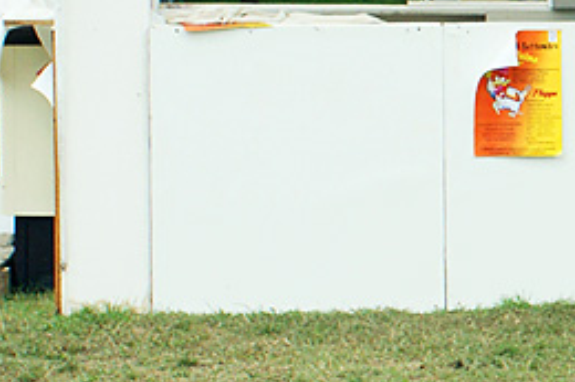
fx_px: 4245
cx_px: 1126
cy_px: 130
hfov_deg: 7.5
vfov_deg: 5.2
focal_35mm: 266
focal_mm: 45
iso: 200
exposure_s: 1/320
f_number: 5.6
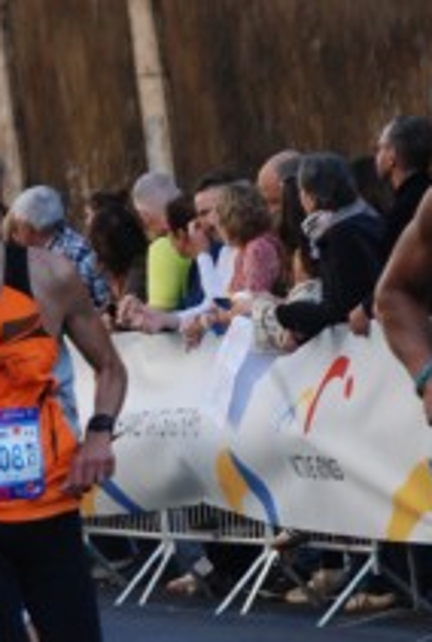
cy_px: 444
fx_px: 10290
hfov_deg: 2.4
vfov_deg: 3.6
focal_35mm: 575
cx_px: 129
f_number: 5.6
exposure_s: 1/800
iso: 1000
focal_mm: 135
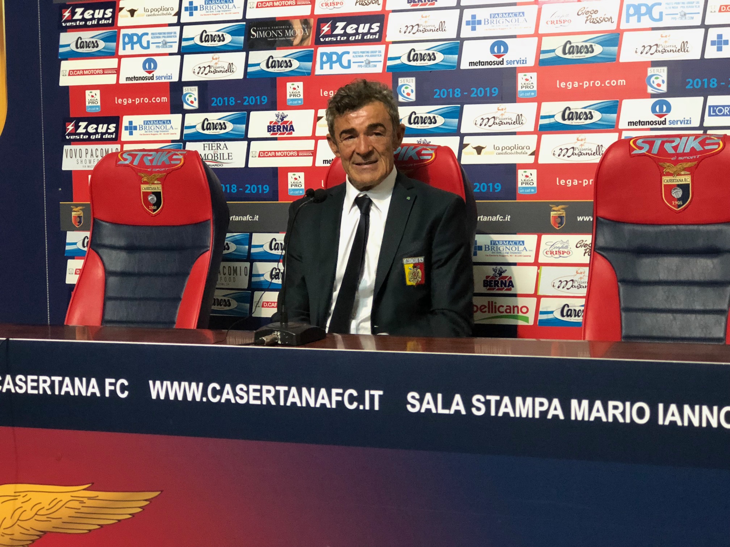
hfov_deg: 33.8
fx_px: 1202
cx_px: 365
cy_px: 274
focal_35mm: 57
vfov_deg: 25.7
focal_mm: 6.6
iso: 640
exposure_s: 1/33
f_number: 2.8
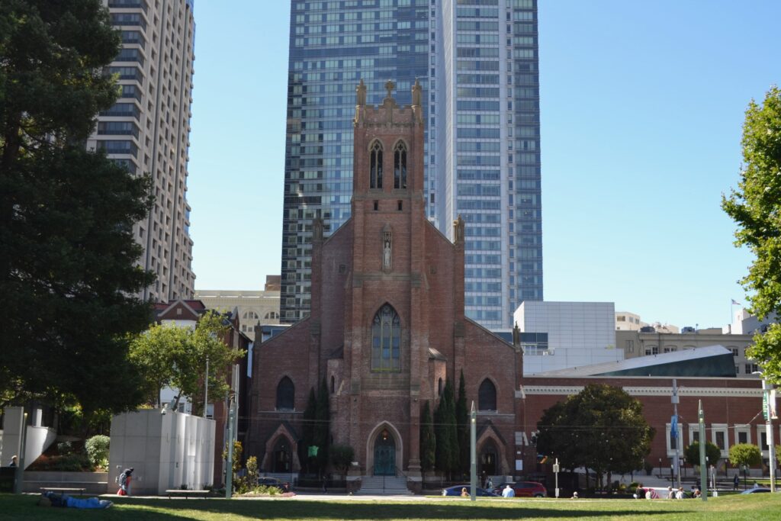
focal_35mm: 44
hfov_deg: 45.0
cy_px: 260
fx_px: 944
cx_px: 390
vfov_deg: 30.9
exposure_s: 1/160
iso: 100
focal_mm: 29
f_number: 6.3
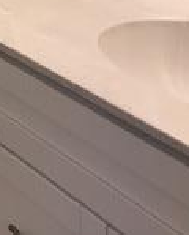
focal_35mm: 117
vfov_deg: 15.3
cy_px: -99
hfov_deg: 11.9
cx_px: -181
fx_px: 815
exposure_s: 1/60
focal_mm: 3.99
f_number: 1.8
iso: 25
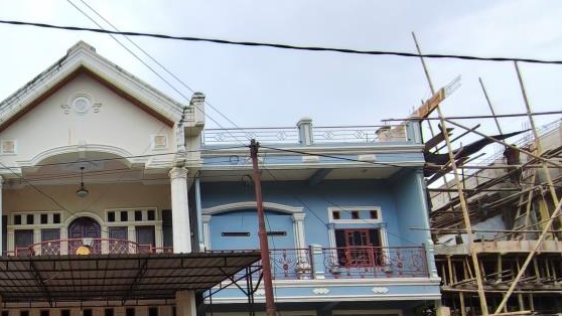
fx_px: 447
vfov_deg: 35.4
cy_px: 314
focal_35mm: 30
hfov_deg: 56.5
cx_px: 67
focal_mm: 1.65
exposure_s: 1/258
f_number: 2.2
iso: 50
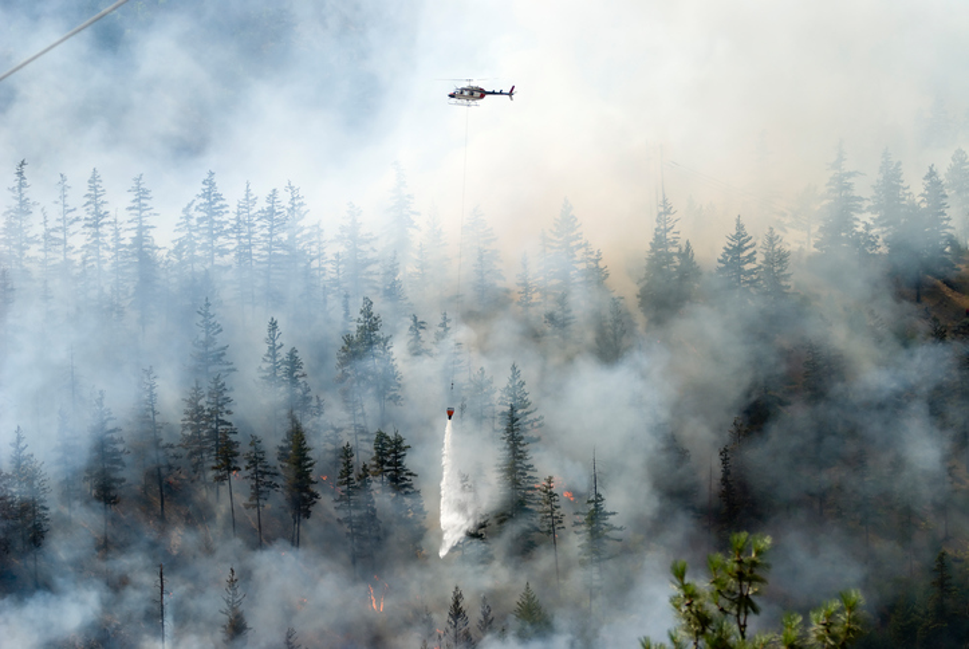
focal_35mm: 180
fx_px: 4851
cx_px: 484
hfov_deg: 11.4
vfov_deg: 7.7
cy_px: 324
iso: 200
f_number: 5.6
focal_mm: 120
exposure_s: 1/750
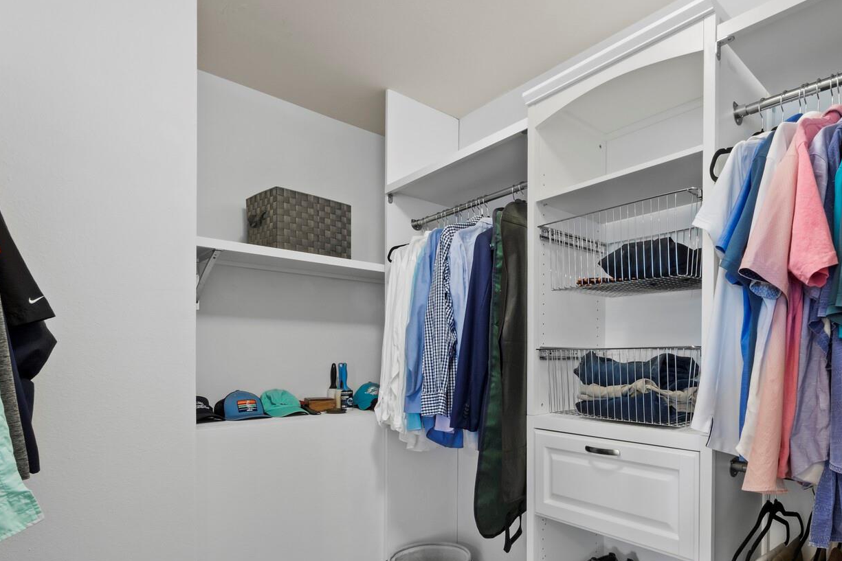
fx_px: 444
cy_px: 322
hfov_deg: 85.0
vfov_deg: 64.2
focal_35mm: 19
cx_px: 534
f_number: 11
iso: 250
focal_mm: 7
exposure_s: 4
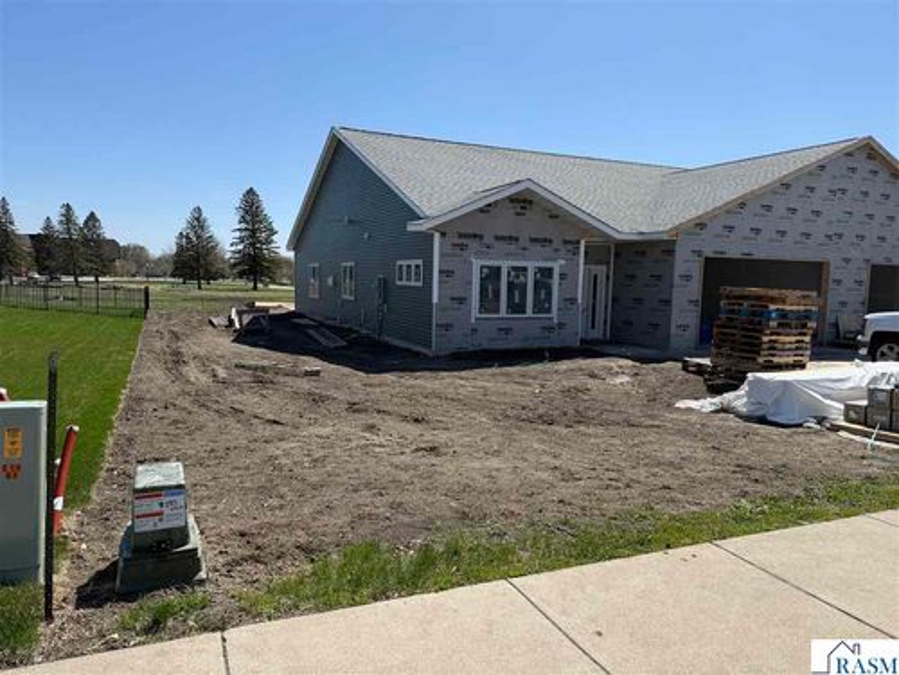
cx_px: 450
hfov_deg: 71.6
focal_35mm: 24
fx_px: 623
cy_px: 338
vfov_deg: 56.8
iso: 80
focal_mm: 6.76
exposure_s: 1/4975
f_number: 1.78
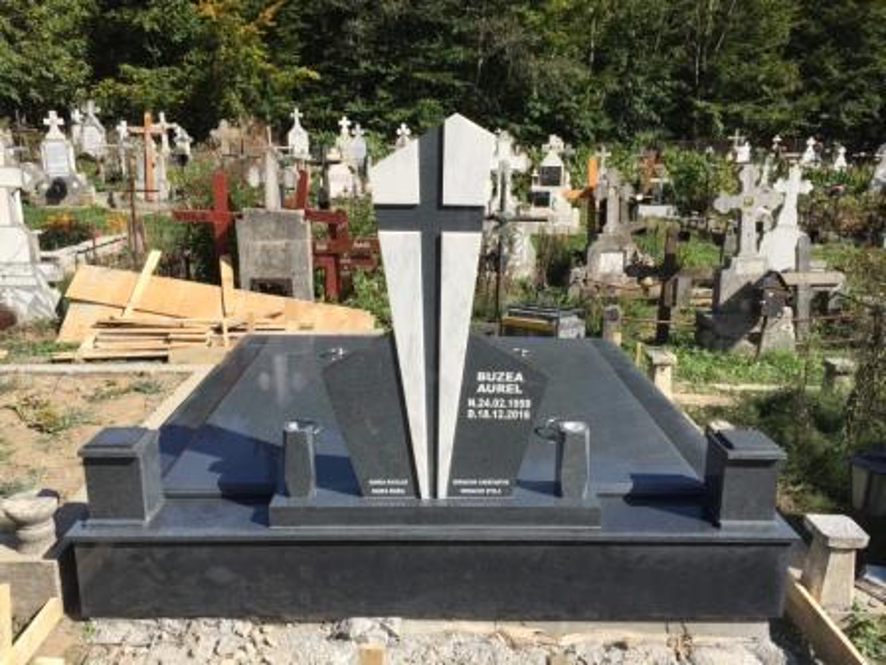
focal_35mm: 29
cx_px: 443
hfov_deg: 61.7
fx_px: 742
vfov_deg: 48.2
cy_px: 332
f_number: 2.2
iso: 32
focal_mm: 4.15
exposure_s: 1/2198
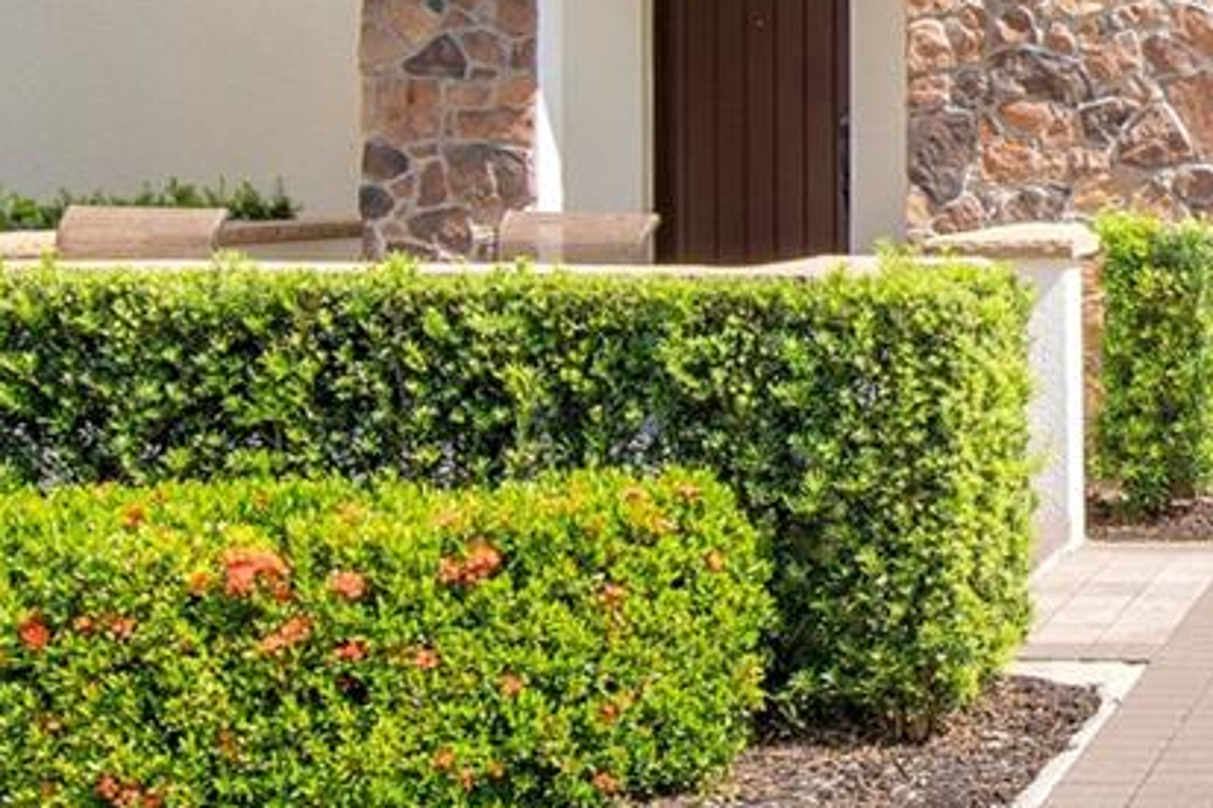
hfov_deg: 27.9
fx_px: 2088
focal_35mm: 62
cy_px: -400
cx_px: 1498
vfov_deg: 19.2
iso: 100
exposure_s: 1/125
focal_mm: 16
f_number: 9
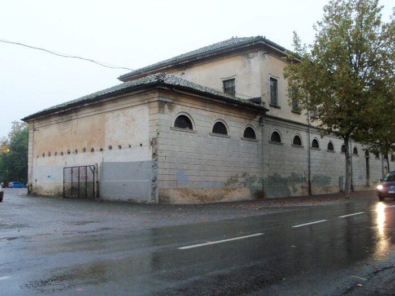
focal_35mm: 35
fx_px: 399
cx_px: 198
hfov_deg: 52.6
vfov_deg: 40.7
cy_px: 148
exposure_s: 1/30
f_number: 3
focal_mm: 6.3
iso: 125
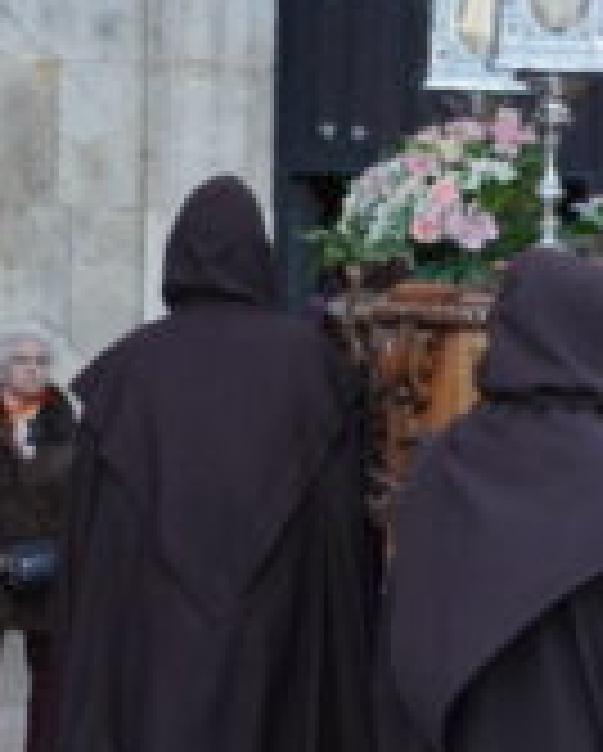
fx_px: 7908
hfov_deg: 4.4
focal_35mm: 355
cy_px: -54
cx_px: 180
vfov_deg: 5.4
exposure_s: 1/160
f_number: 4.5
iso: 800
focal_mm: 55
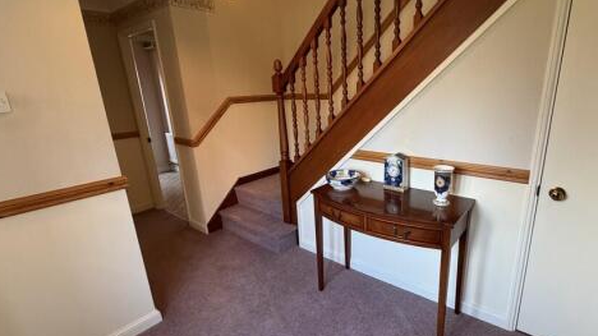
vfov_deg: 58.3
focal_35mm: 19
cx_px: 337
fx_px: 301
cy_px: 173
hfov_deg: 89.1
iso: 400
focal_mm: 2.22
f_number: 2.2
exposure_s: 1/50
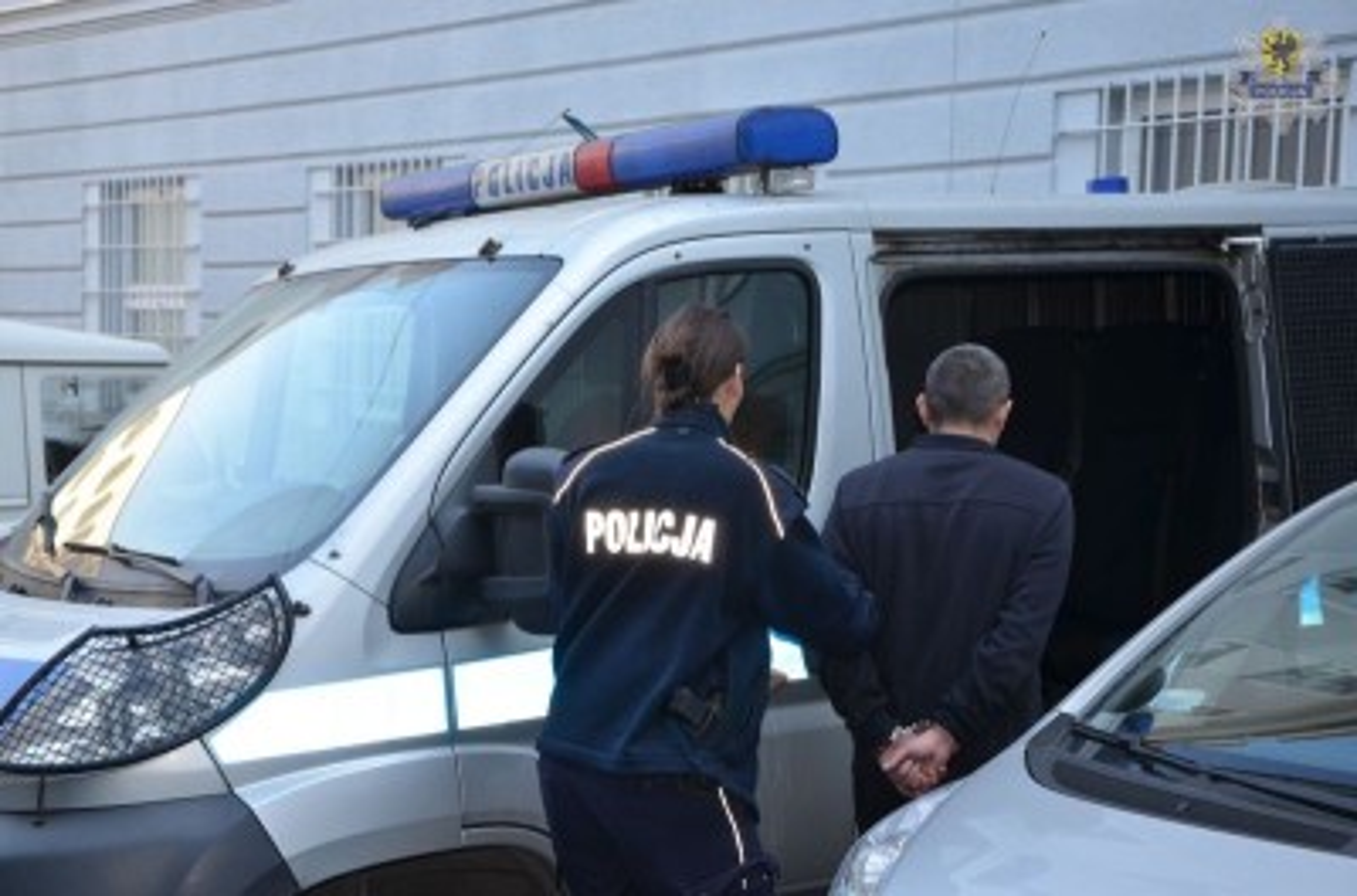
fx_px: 2367
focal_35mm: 63
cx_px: 678
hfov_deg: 32.0
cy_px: 448
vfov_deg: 21.4
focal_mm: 42
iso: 250
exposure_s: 1/125
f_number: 4.8
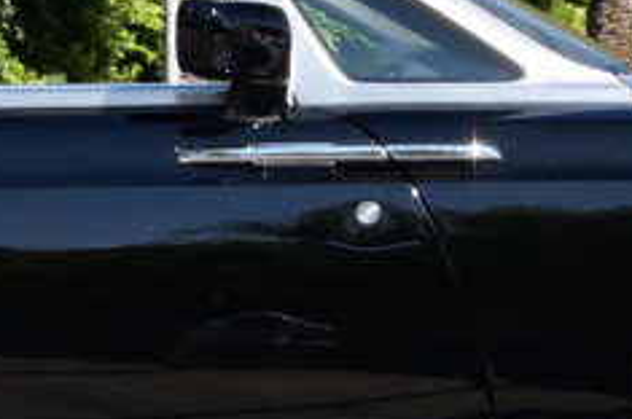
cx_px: 24
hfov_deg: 7.4
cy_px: -200
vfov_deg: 4.9
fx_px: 4874
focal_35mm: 278
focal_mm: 25
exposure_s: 1/1600
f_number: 4.5
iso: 1000
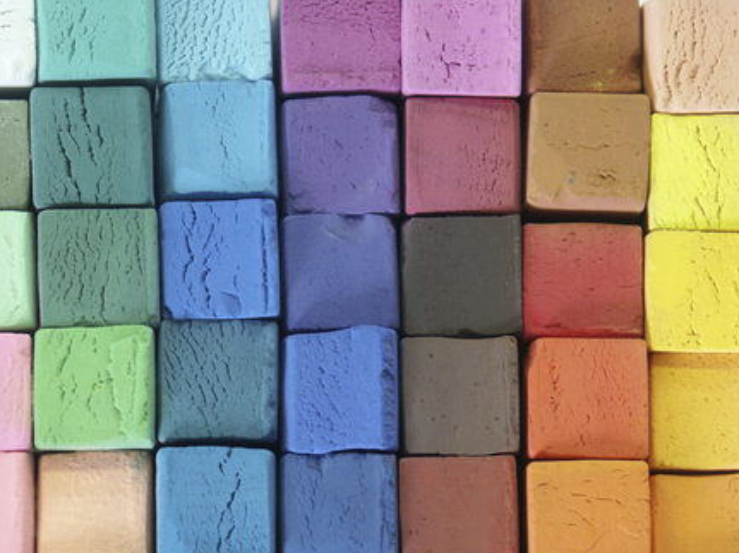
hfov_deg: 8.6
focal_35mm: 231
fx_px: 4930
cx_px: 400
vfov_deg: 6.4
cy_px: 319
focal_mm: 50.48
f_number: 3.5
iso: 200
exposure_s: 1/20
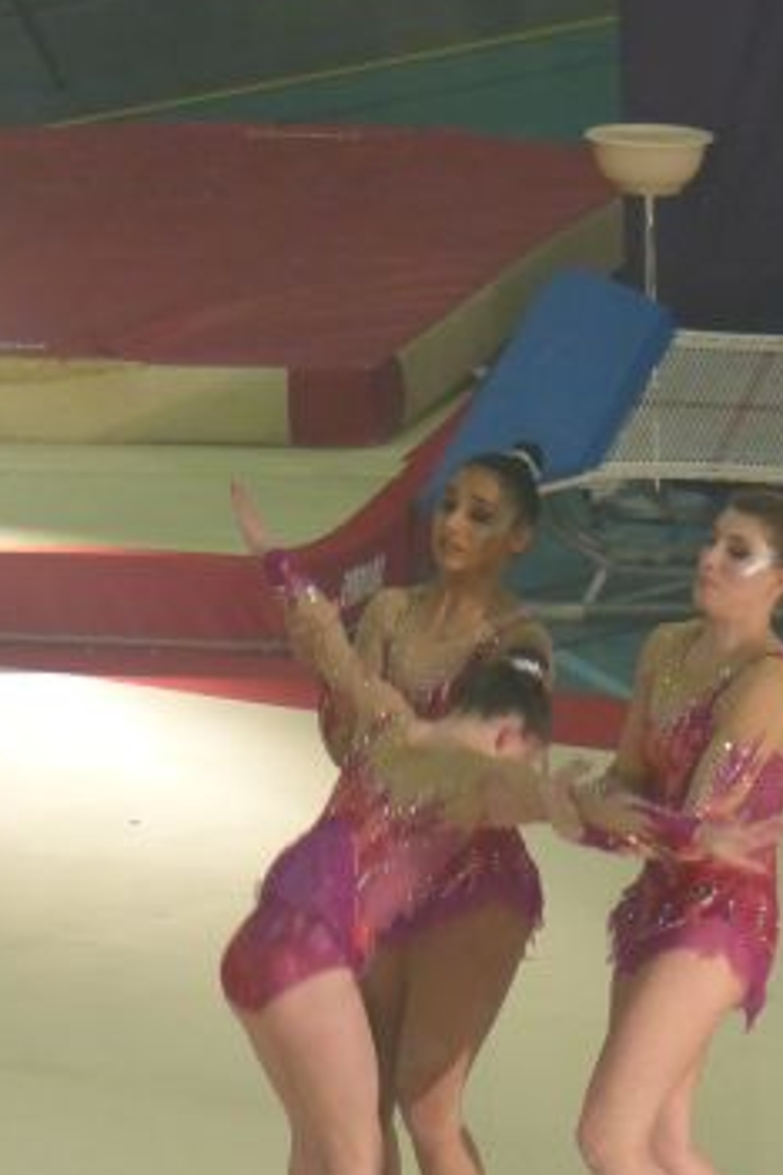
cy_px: 372
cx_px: 430
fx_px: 14647
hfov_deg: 3.1
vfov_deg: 4.6
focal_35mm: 449
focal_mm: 54.5
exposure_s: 1/320
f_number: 2.8
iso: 640
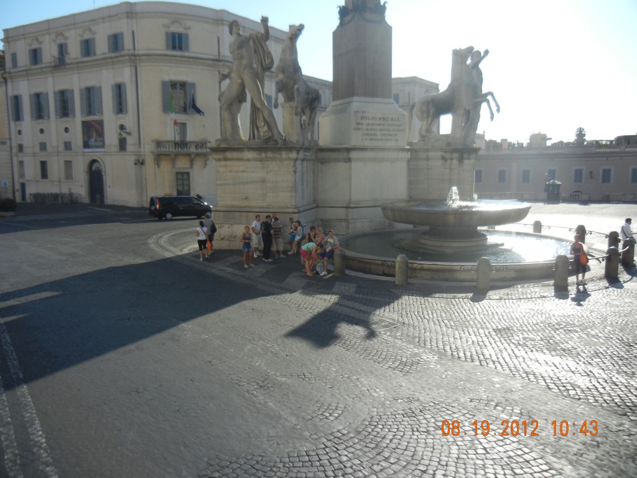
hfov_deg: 60.0
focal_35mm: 30
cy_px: 239
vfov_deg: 46.8
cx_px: 318
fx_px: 552
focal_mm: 5.4
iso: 160
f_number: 7
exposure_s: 1/364
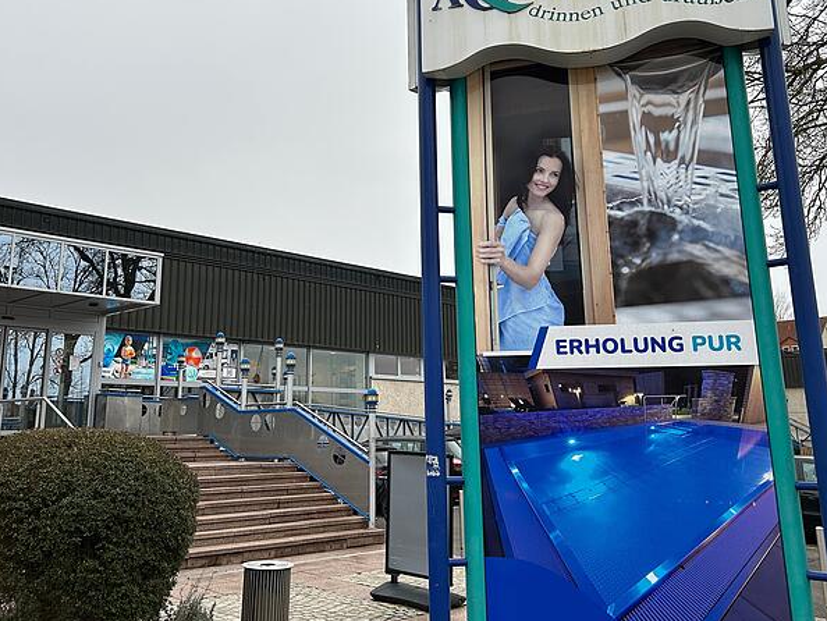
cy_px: 220
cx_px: 372
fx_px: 837
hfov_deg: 52.5
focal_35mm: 35
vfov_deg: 40.3
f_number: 1.5
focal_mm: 5.7
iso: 50
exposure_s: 1/561
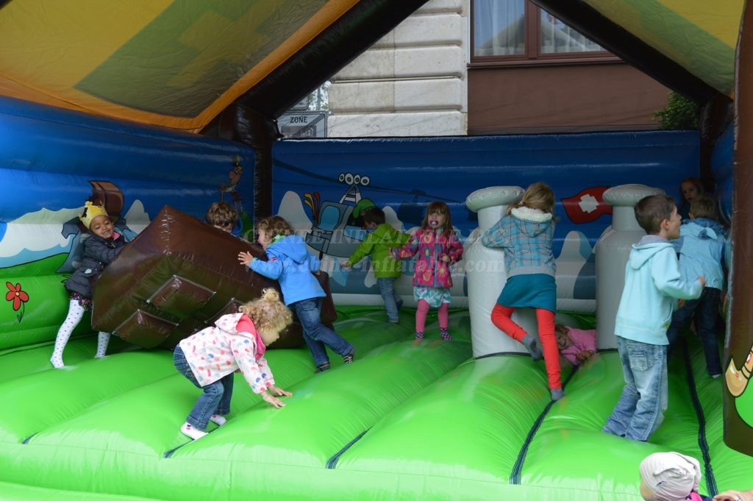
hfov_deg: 43.6
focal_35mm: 45
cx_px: 376
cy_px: 250
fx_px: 940
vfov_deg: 29.8
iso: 110
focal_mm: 30
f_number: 5.6
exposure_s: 1/125
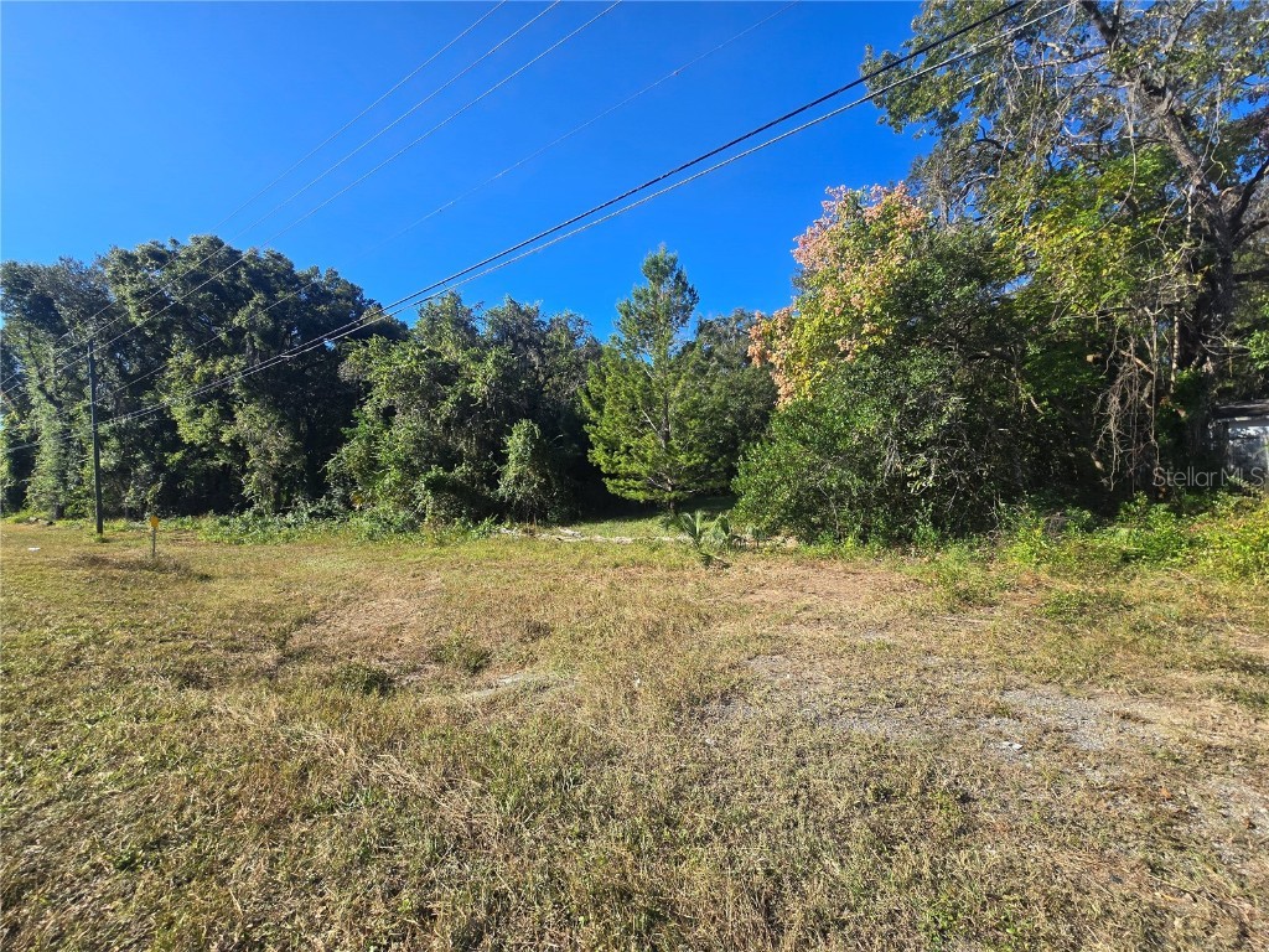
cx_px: 634
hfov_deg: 106.2
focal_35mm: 13
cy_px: 476
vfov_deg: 89.9
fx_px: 477
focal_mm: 2.2
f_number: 2.2
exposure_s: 1/1132
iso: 50
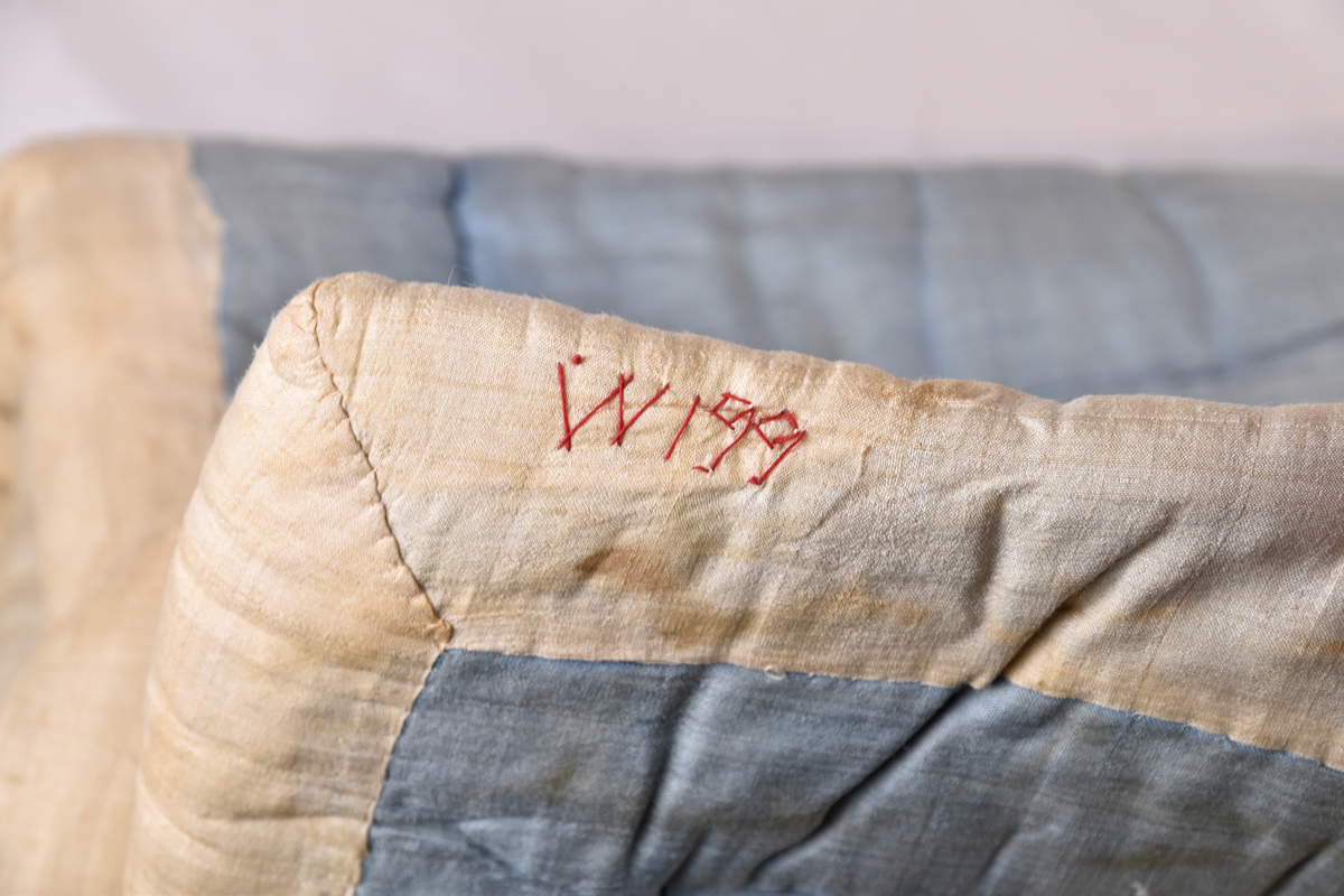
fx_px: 4760
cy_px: 448
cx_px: 672
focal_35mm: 128
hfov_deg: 16.1
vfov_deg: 10.8
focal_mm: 85
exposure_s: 1/20
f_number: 8
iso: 200
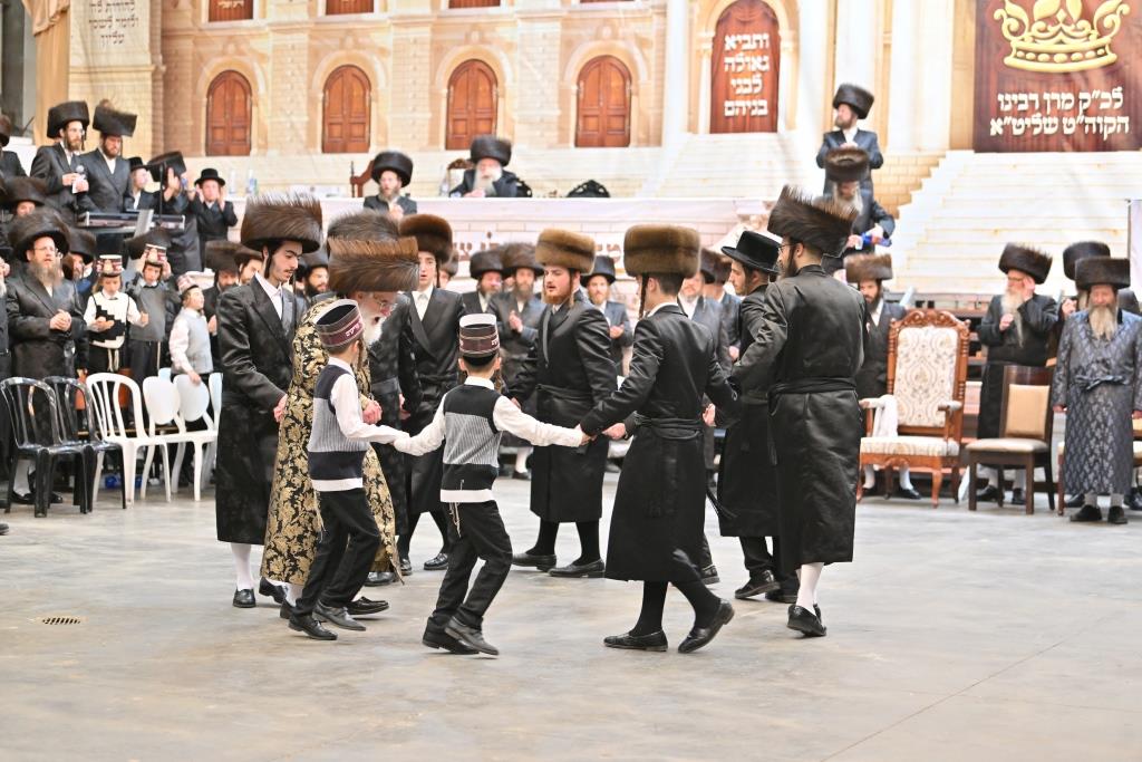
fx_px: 2379
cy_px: 381
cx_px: 571
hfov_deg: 27.0
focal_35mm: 75
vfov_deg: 18.2
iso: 1000
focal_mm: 75
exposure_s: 1/250
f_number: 2.8
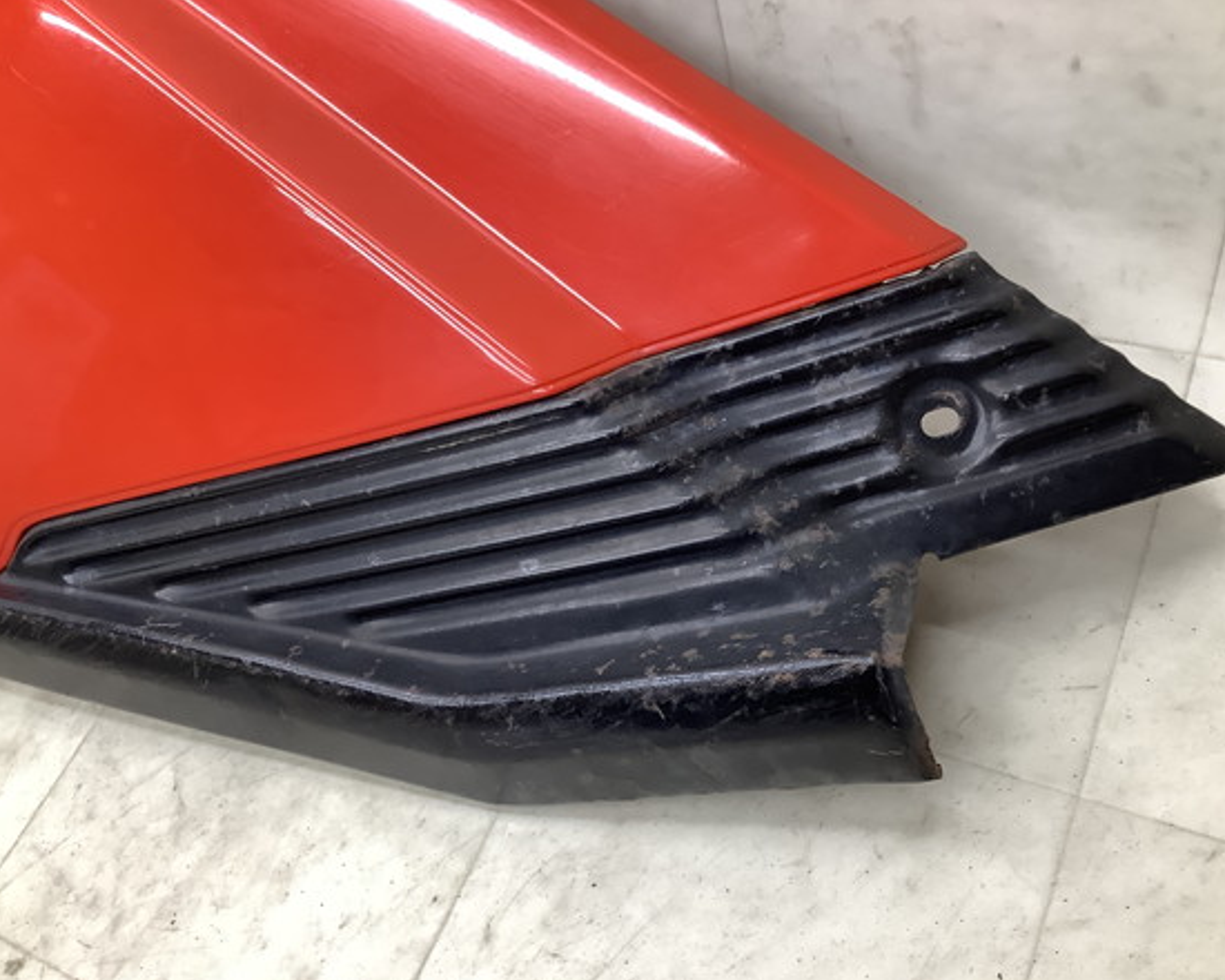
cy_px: 499
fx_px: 1196
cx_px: 612
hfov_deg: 54.2
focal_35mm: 33
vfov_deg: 44.5
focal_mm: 3.3
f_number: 2.4
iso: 125
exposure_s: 1/60
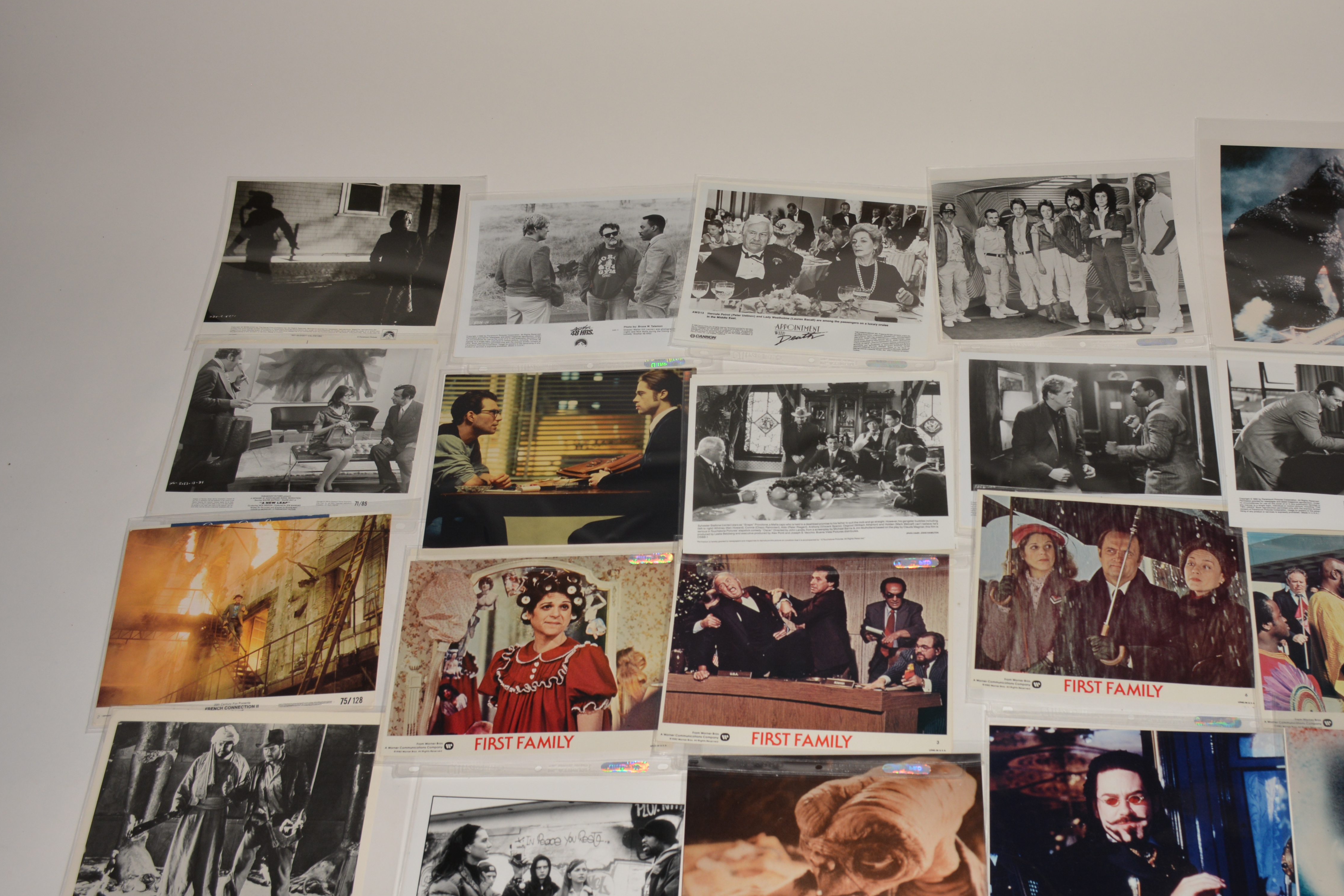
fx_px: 1643
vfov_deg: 30.5
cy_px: 513
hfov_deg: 44.1
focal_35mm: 44
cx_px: 851
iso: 200
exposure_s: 1/125
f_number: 5.6
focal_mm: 22
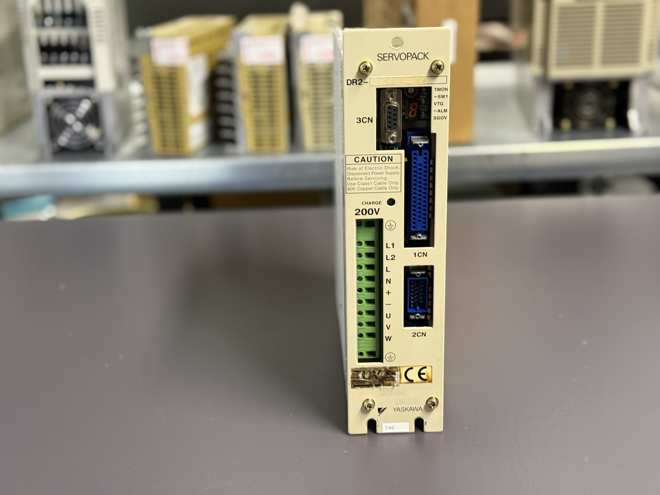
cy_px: 248
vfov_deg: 30.3
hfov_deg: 39.7
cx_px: 330
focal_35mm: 48
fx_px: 915
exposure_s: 1/33
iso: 250
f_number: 1.78
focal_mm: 6.76
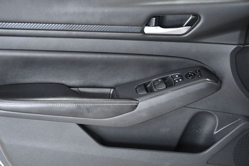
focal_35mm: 75
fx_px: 518
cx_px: 124
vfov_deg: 18.2
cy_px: 83
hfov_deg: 27.0
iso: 2500
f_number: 5.6
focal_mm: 50
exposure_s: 1/125
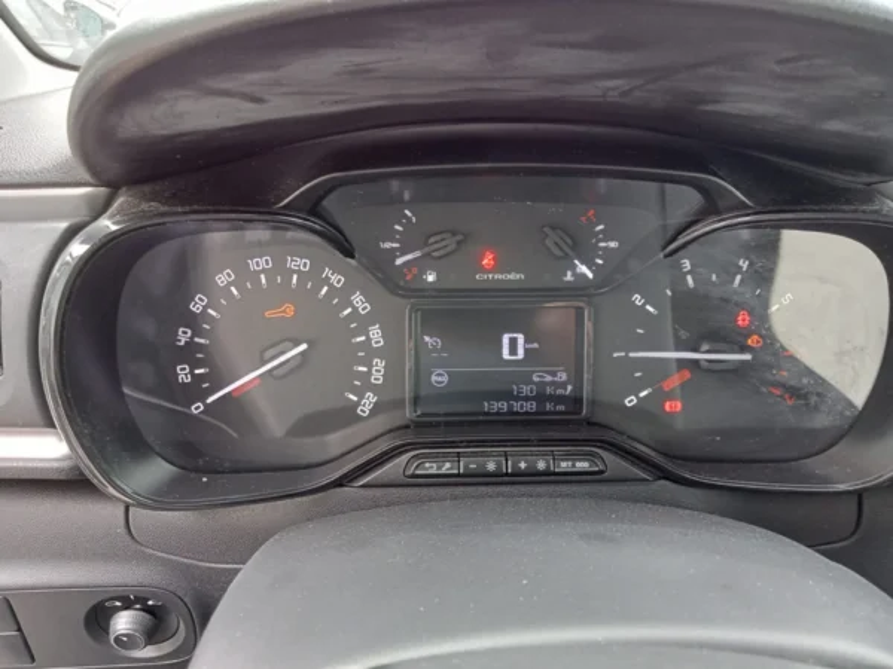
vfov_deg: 49.7
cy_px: 334
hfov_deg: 63.4
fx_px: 722
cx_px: 446
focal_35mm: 28
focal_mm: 3.46
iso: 184
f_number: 2.2
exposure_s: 1/33.3
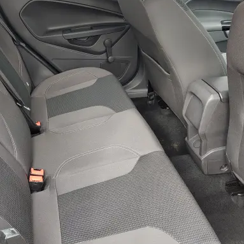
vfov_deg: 48.4
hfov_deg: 47.2
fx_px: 271
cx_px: 71
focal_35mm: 34
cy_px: 110
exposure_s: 1/50
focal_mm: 5.56
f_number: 1.8
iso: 139
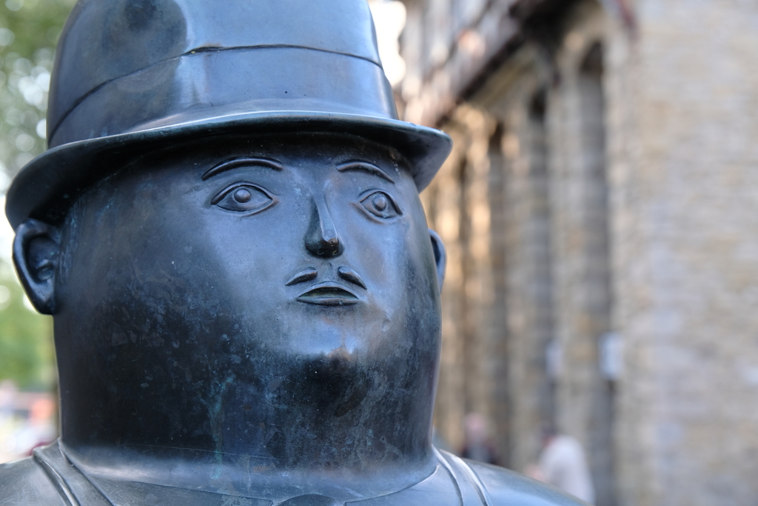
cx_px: 379
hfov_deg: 29.7
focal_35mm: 68
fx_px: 1432
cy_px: 253
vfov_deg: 20.0
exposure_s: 1/100
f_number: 4.5
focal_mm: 45.1
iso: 400
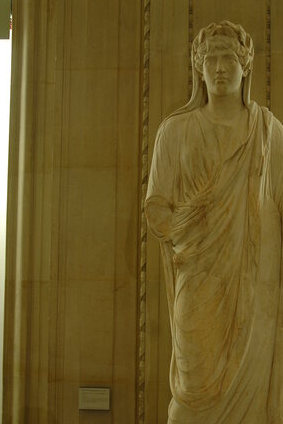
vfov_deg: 35.5
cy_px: 260
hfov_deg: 24.0
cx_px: 202
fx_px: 661
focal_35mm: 56
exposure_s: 1/15
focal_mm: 24
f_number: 3.8
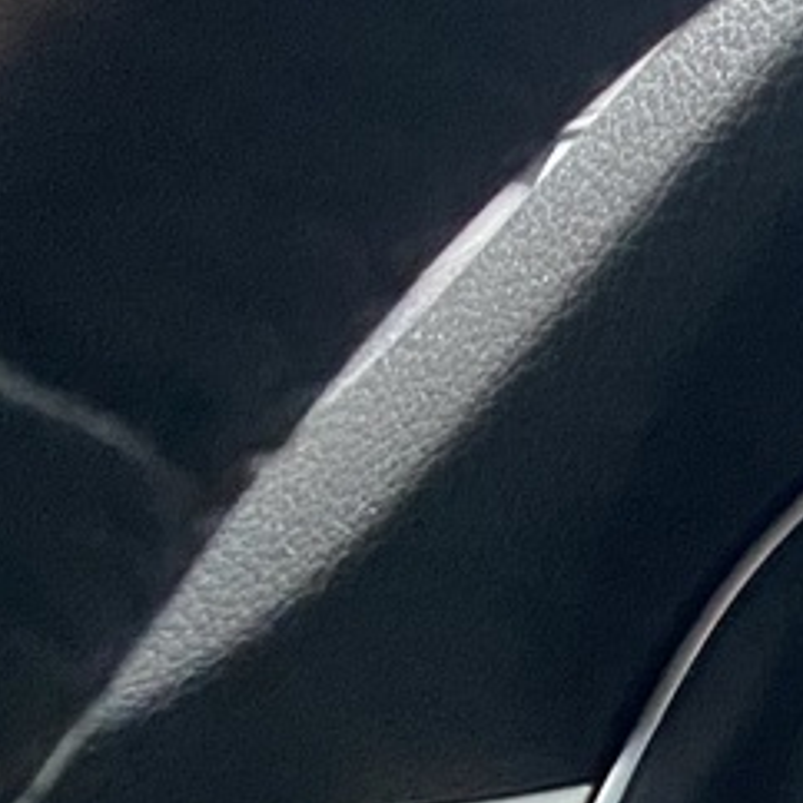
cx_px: 2382
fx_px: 3596
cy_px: 720
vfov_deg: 12.6
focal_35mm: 137
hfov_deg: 9.8
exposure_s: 1/60
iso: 500
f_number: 1.8
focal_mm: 4.25
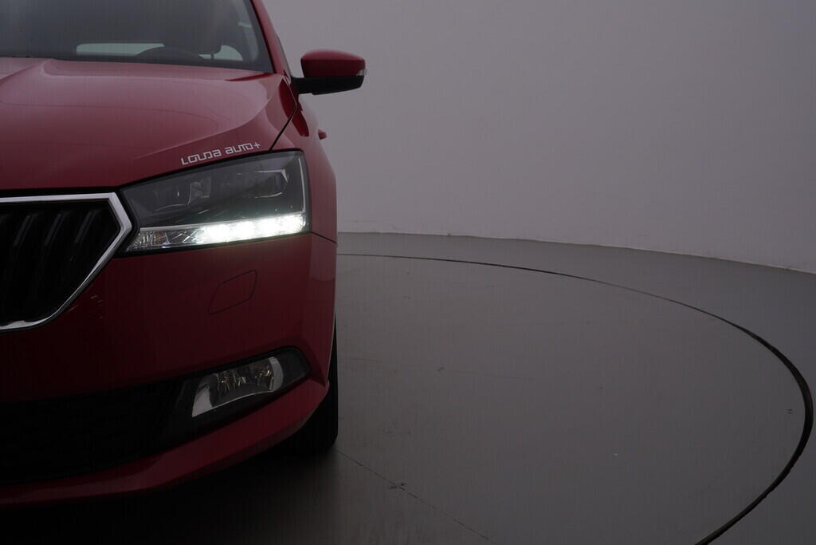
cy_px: 272
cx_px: 408
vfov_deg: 36.9
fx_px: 816
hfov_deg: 53.1
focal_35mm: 36
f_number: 6.3
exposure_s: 1/200
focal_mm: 24
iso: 125
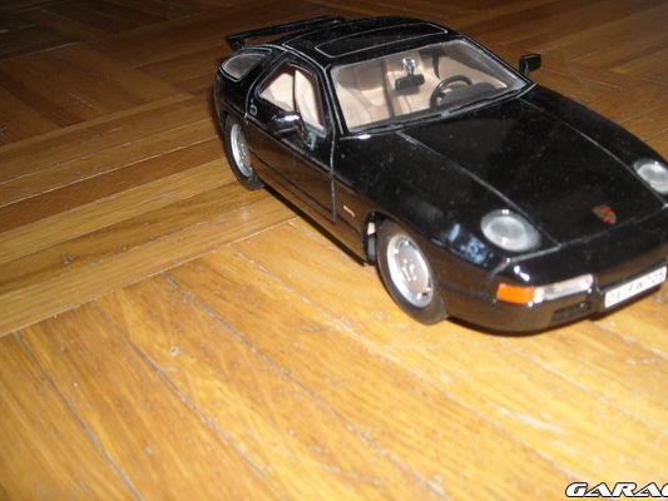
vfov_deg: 34.3
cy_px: 202
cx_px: 380
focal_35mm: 42
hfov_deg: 44.7
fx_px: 811
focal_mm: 5.7
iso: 200
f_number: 2.8
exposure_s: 1/60
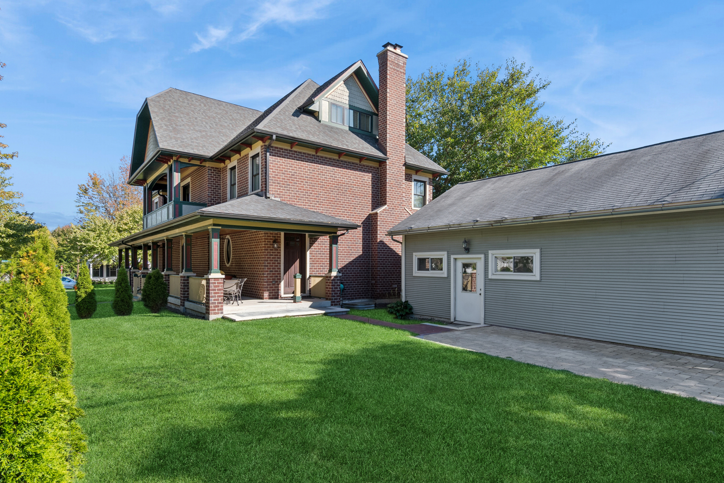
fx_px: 362
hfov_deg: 90.0
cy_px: 242
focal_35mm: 18
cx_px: 362
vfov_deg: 67.4
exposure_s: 1/200
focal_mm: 12
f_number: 8
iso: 250
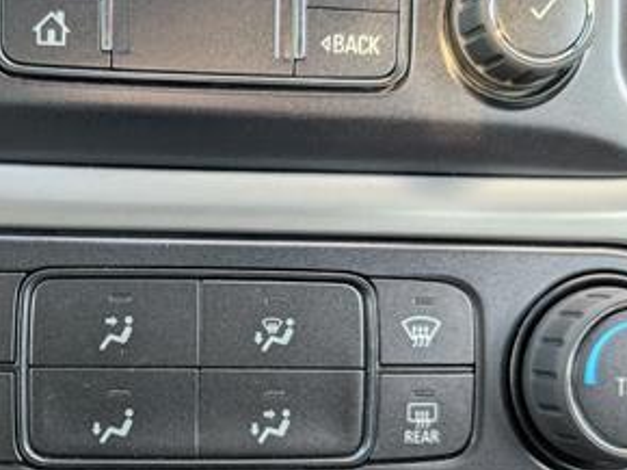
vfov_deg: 27.2
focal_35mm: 53
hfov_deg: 35.2
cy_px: 344
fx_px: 959
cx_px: 134
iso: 54
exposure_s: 1/526
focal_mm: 6.9
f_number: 1.68
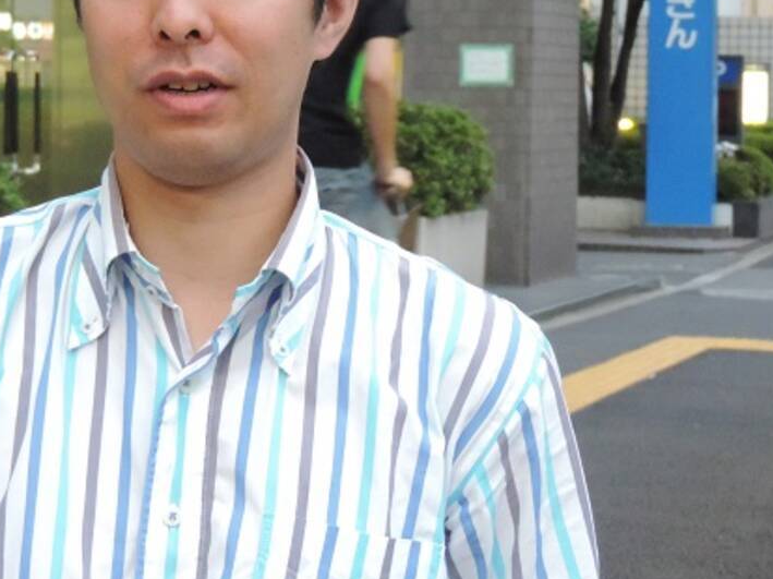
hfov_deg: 15.5
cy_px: 142
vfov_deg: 11.6
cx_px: 235
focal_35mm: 127
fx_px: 2835
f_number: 3.9
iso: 1600
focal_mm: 13.3
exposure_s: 1/50
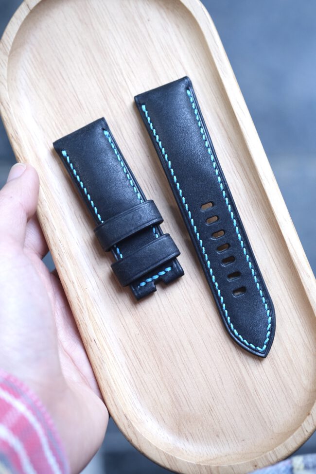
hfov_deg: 15.2
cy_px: 237
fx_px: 1185
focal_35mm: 90
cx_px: 158
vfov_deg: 22.6
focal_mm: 60
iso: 1000
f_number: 4.5
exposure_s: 1/80
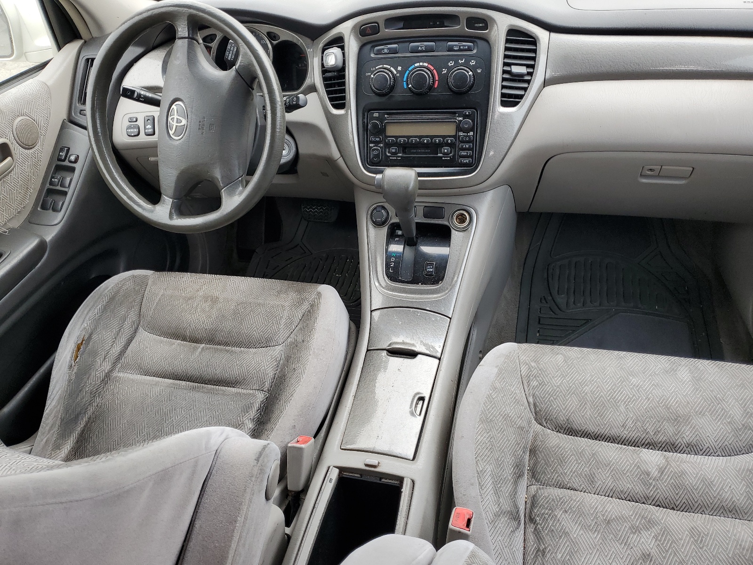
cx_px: 376
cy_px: 282
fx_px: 566
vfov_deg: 53.1
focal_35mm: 26
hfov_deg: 67.3
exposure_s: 1/244
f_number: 1.5
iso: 50
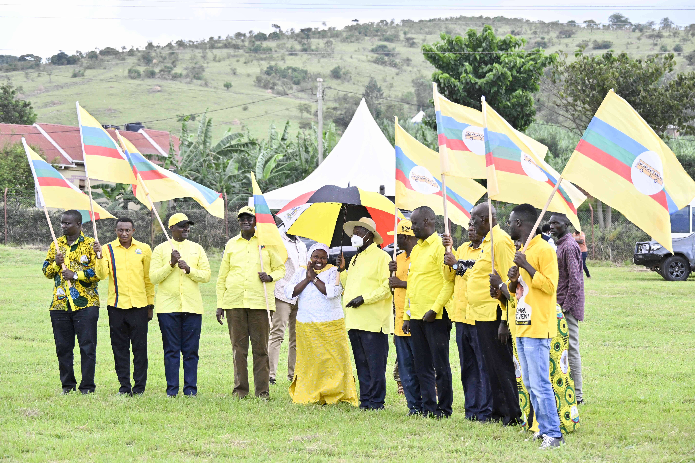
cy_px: 232
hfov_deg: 22.9
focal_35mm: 89
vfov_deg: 15.4
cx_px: 348
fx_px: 1718
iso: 2800
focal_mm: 89
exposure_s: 1/1250
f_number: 6.3
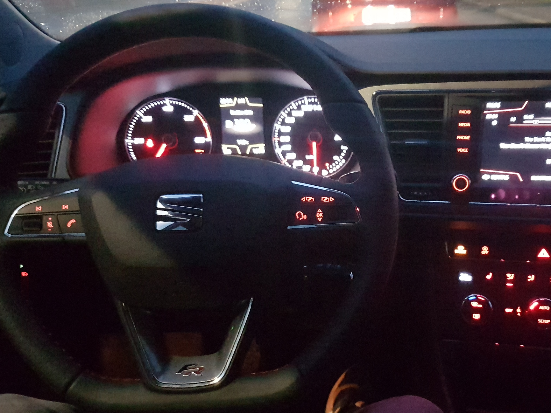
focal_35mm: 37
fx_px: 589
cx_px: 367
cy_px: 225
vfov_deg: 38.6
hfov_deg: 49.3
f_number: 1.7
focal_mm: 4.2
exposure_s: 1/8
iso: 1250
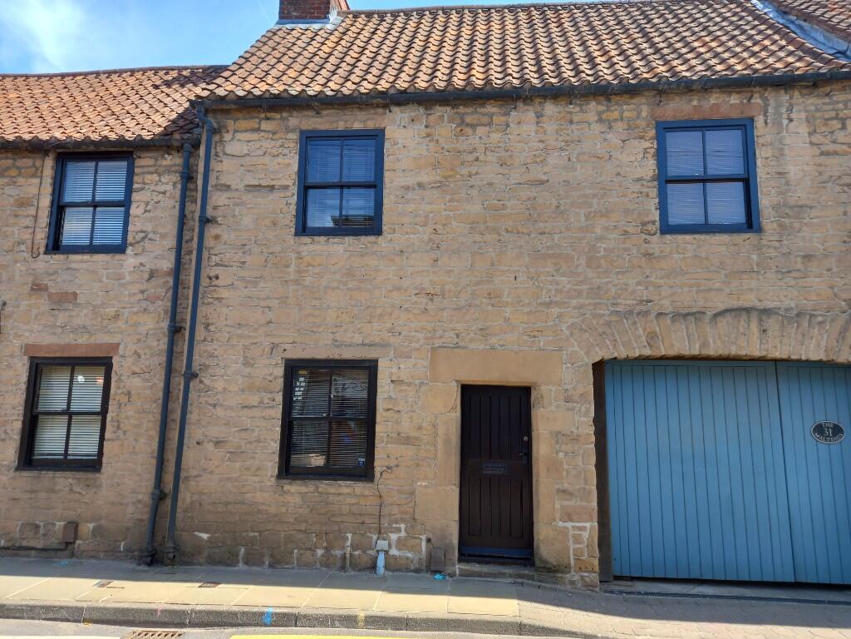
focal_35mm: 25
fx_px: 615
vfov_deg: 54.9
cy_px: 320
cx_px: 426
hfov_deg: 69.4
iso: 25
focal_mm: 4.6
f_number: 2
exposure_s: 1/182
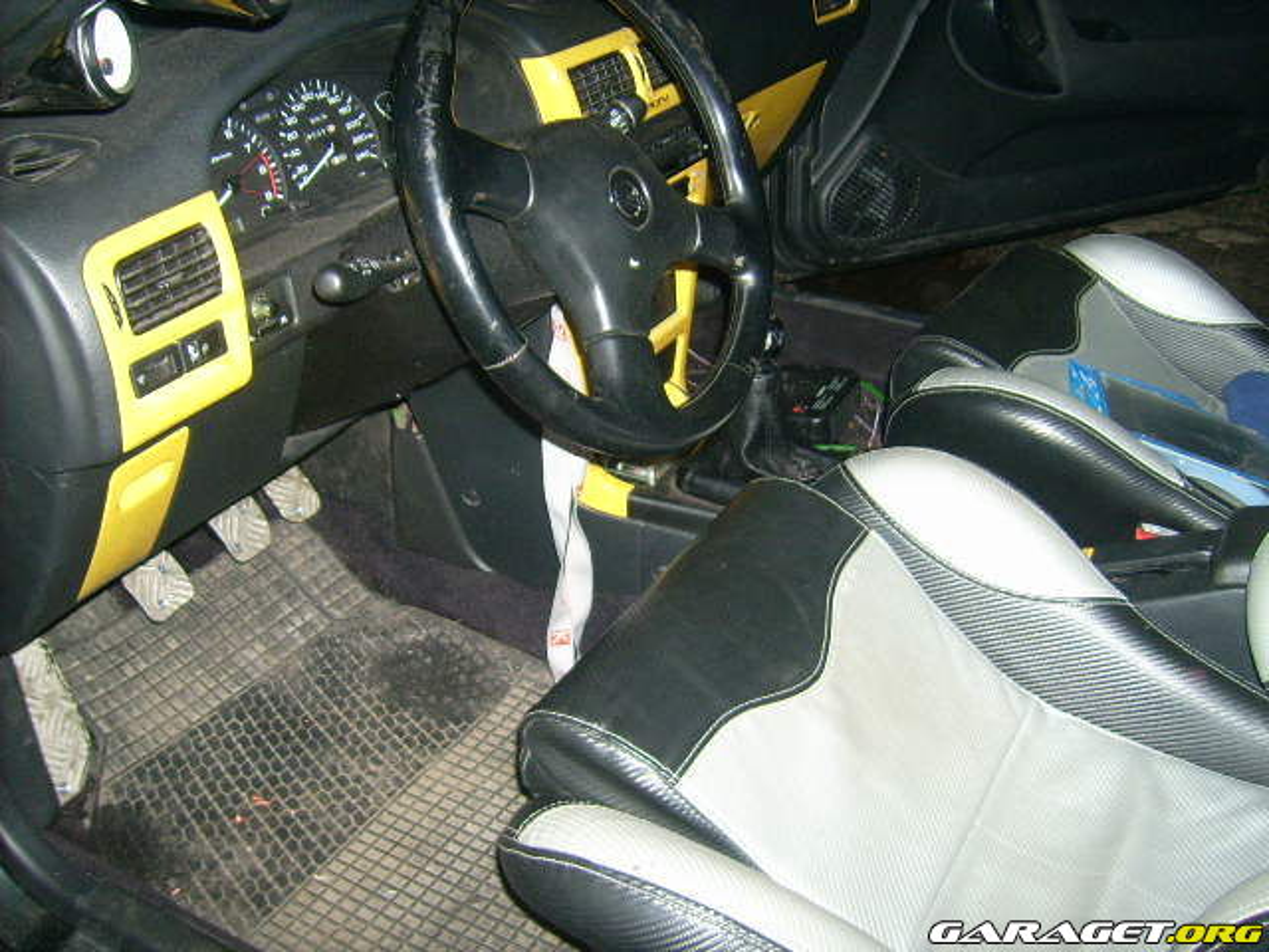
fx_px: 1283
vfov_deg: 40.7
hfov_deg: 52.6
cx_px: 634
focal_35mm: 35
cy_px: 476
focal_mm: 5.95
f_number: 2.8
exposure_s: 1/60
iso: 100
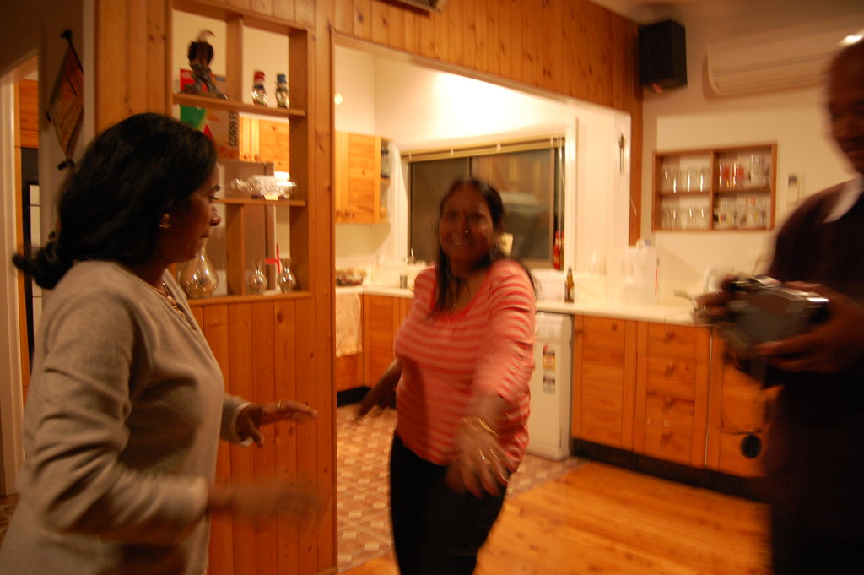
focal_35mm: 27
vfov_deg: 47.9
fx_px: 647
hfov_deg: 67.4
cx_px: 432
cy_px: 288
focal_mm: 18
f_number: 3.5
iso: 800
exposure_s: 1/13
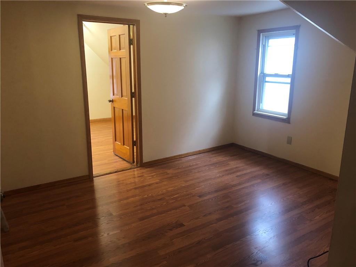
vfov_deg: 49.7
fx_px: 288
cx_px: 178
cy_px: 134
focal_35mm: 28
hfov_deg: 63.4
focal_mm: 3.99
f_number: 1.8
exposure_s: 1/15
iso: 64
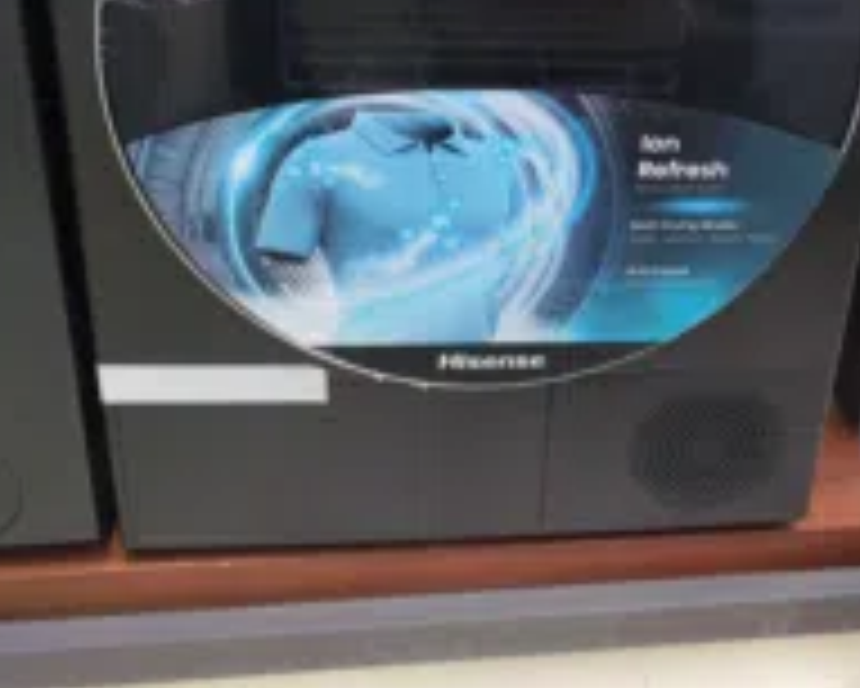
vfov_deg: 31.4
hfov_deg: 39.1
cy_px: 153
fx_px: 1197
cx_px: 563
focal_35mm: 47
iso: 125
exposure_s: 1/100
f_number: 1.65
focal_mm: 6.14
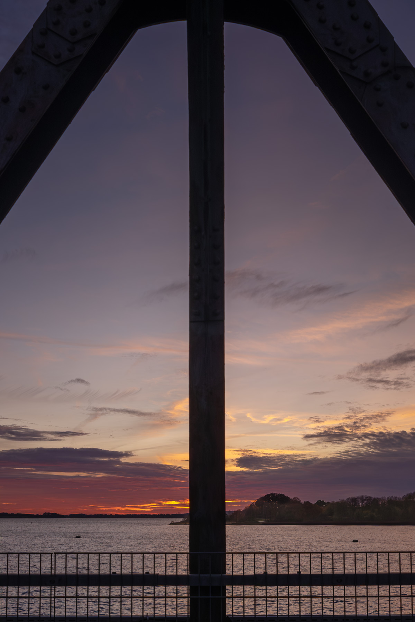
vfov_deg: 47.4
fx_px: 709
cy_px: 311
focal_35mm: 41
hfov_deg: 32.6
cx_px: 208
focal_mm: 27
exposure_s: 1/500
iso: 800
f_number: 5
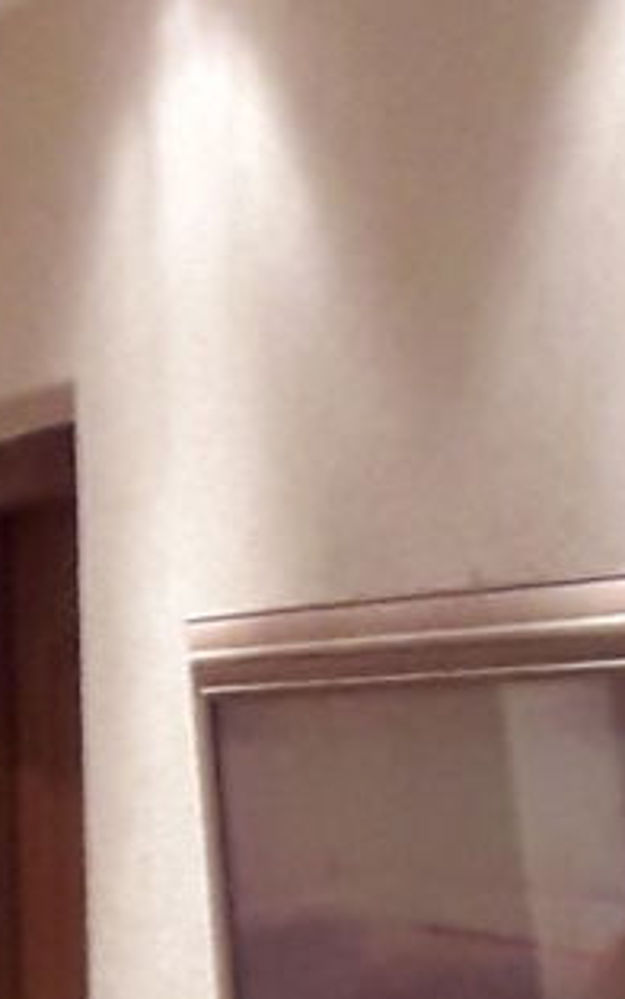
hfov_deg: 6.5
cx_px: 564
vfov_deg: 9.7
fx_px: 5498
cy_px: 1974
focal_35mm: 202
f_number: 1.9
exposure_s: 1/50
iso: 125
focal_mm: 3.7
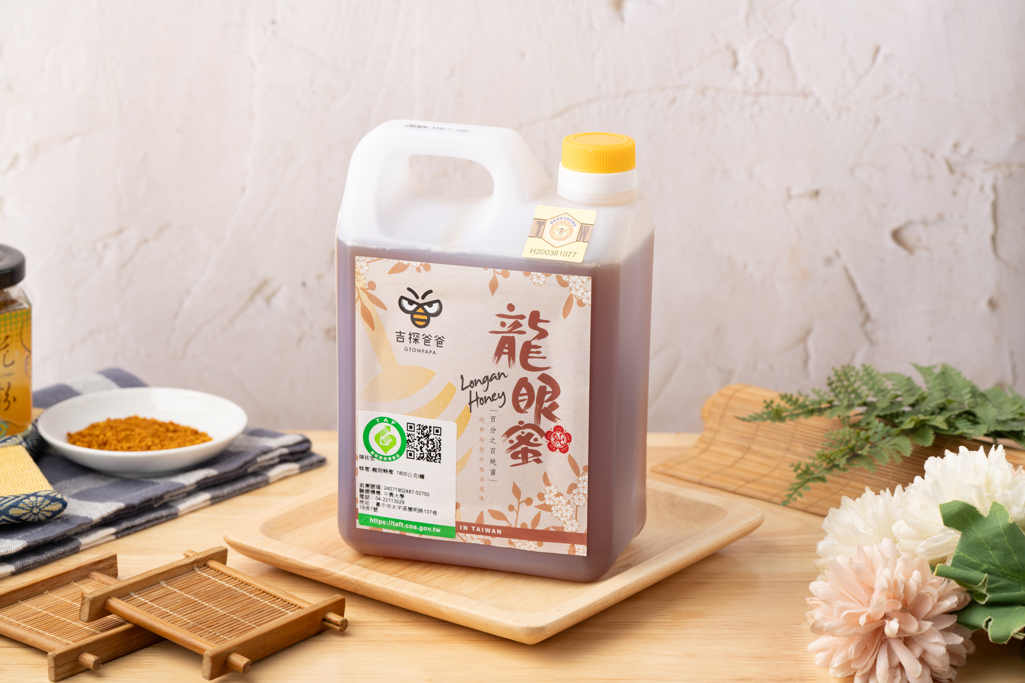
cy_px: 342
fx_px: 2705
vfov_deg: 14.4
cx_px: 512
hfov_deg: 21.5
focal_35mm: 95
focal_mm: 95
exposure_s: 1/125
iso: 160
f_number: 8
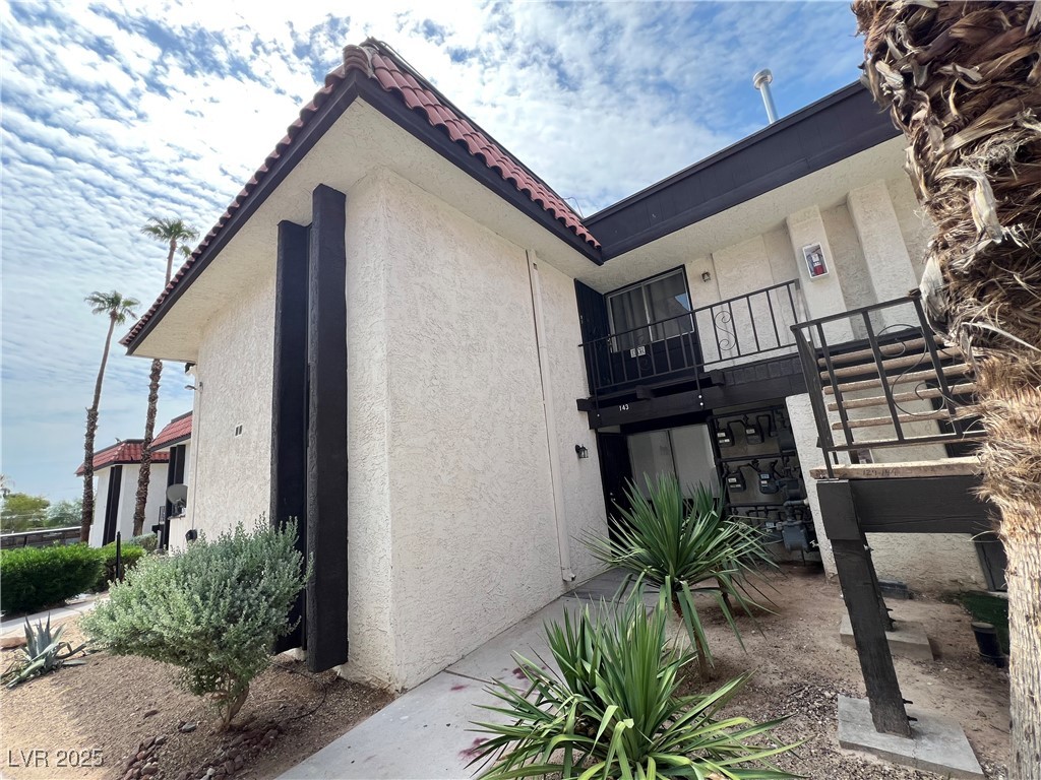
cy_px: 390
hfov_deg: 106.2
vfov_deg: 89.9
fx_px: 391
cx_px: 520
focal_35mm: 13
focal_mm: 1.57
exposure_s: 1/723
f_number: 1.8
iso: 32
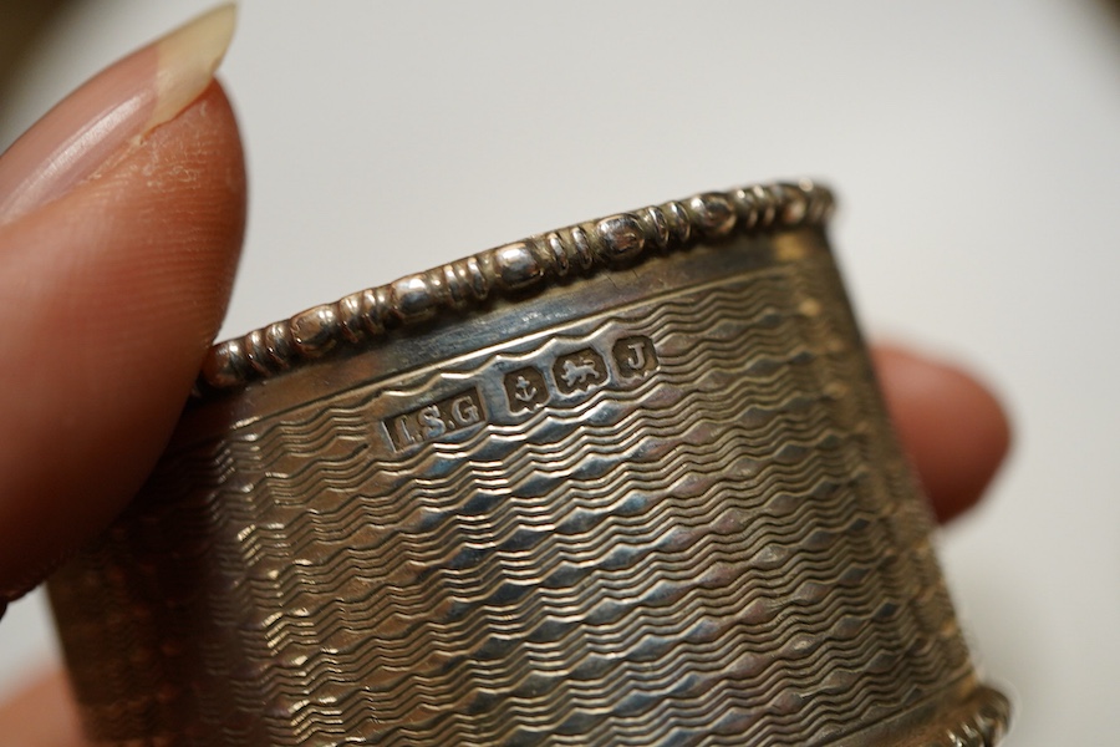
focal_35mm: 45
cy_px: 374
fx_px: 1400
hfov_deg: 43.6
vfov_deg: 29.9
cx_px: 560
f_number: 3.5
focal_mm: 30
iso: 1250
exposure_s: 1/125
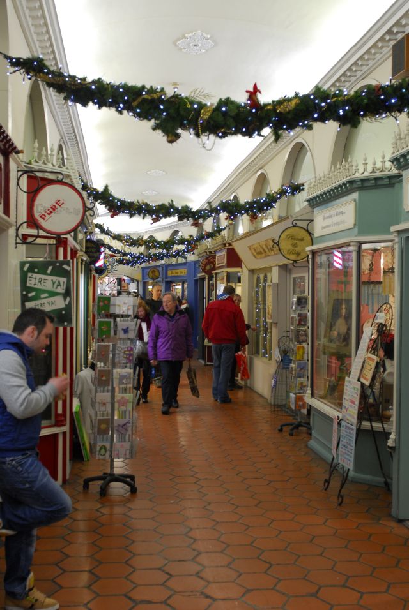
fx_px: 714
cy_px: 305
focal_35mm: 42
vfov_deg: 46.3
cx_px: 204
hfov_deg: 32.0
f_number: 4.5
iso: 400
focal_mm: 28
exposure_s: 1/25
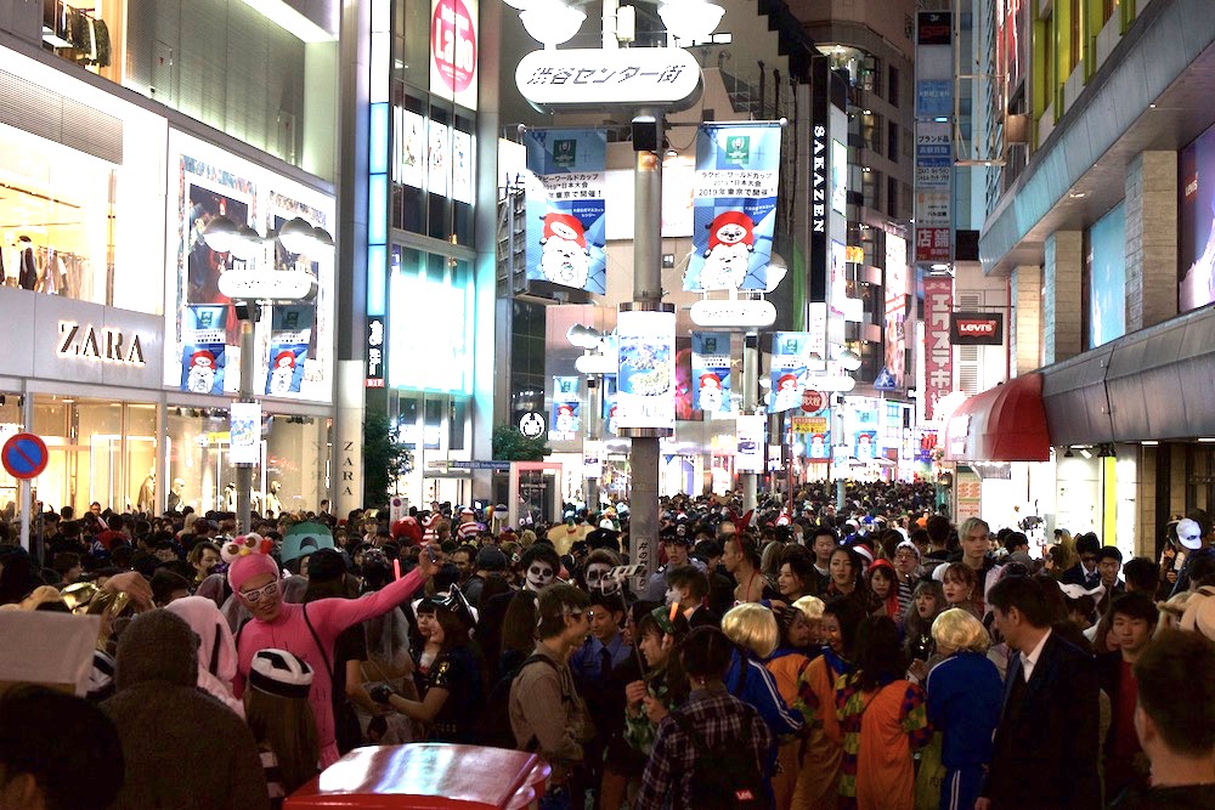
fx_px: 1755
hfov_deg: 38.2
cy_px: 405
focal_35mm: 52
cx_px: 608
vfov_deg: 26.0
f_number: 4
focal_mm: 35
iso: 800
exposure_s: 1/100
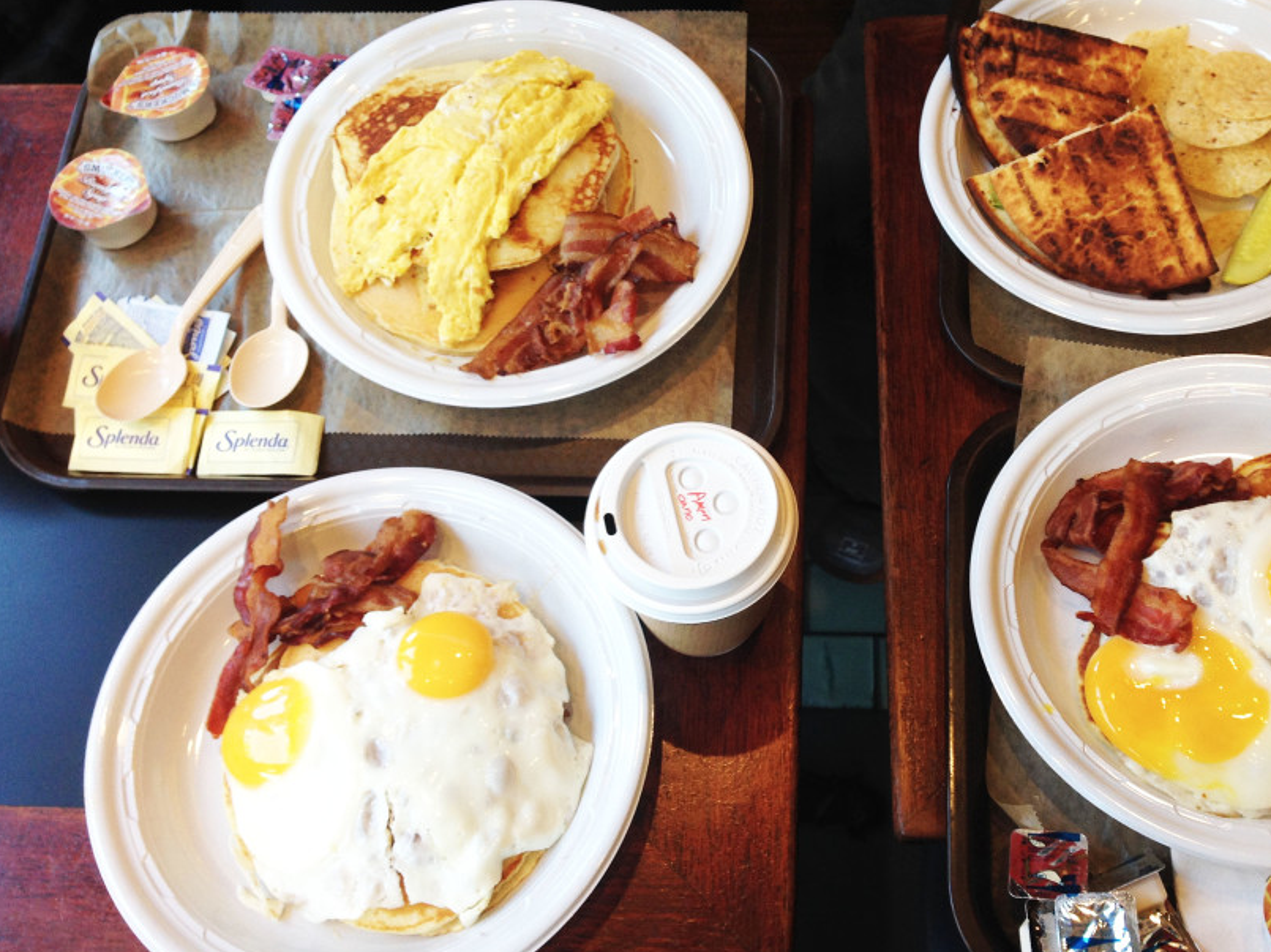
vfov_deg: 34.3
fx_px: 1541
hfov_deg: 44.7
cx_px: 725
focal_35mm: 42
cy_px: 456
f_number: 2.4
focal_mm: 4.12
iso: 50
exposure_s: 1/20
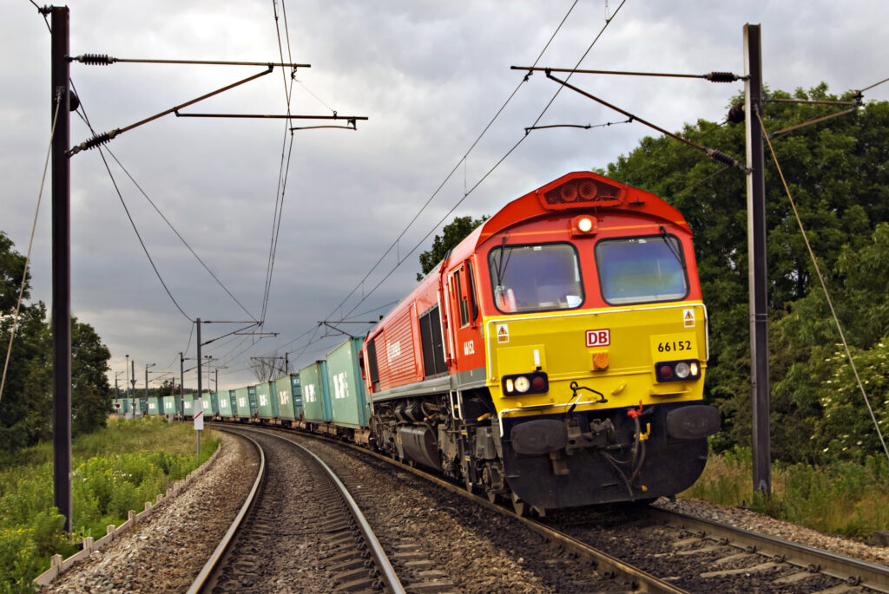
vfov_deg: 28.1
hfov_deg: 41.1
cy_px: 297
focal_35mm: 48
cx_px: 444
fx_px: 1186
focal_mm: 32
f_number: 9
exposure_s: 1/80
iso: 200
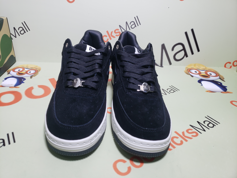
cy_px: 89
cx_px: 118
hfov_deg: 67.3
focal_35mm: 26
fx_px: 178
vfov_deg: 53.1
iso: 50
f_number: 1.5
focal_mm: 4.3
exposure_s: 1/294
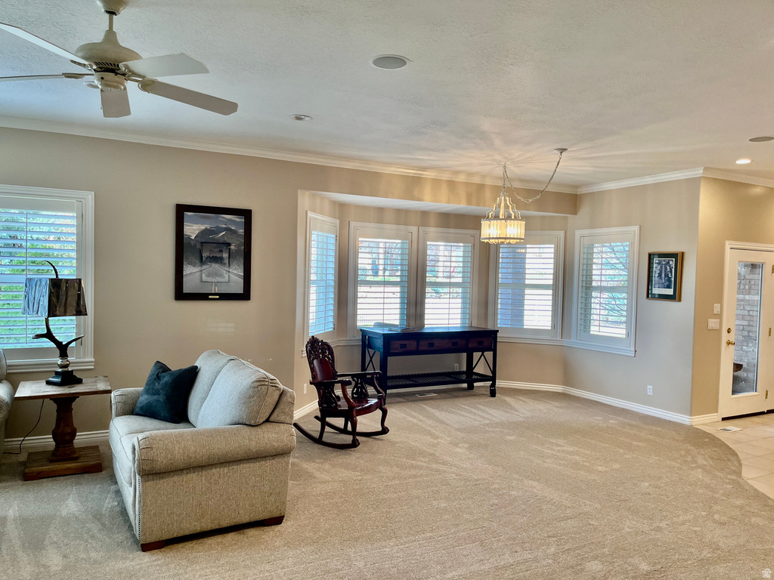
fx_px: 581
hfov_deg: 67.3
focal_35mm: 26
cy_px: 290
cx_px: 387
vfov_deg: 53.1
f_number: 1.6
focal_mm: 5.1
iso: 125
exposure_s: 1/120
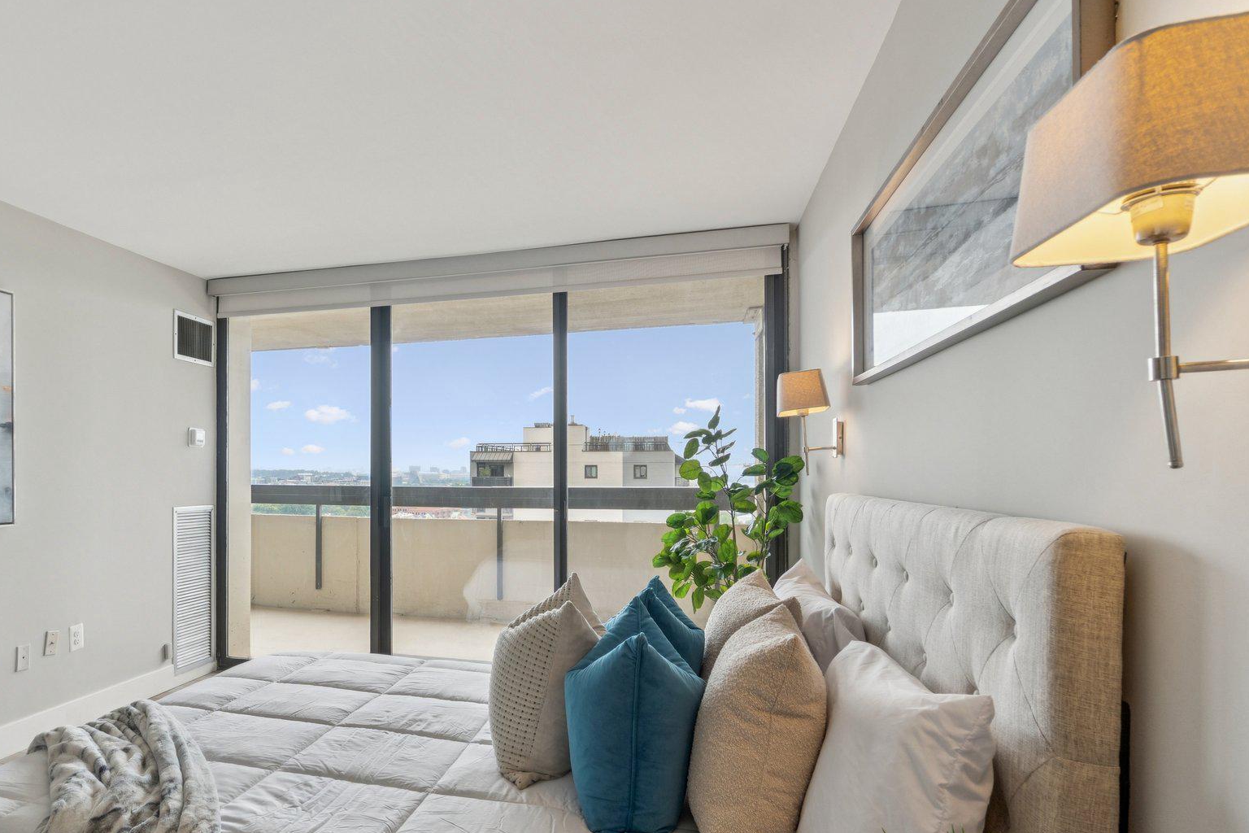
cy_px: 493
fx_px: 694
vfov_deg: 61.5
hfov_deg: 81.9
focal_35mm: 20
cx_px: 445
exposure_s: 1/50
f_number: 7.1
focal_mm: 10
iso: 200
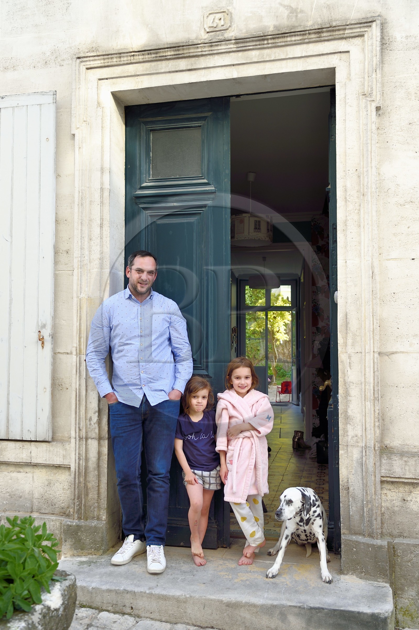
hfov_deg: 36.8
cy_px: 315
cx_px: 210
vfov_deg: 53.2
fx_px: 630
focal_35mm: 36
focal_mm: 36
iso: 200
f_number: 5.6
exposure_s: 1/160
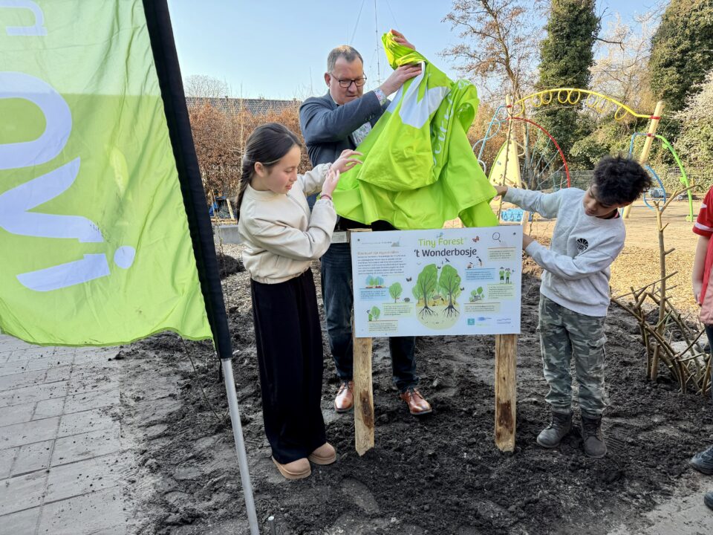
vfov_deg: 56.8
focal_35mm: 24
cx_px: 356
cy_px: 268
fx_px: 494
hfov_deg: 71.6
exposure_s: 1/363
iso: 100
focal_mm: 6.76
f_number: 1.78
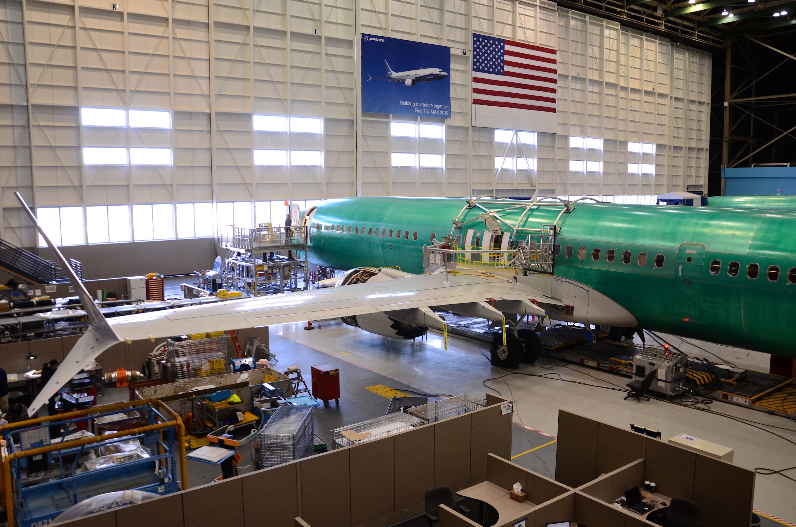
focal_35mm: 28
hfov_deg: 65.6
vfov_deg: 46.2
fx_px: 618
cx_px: 398
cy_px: 261
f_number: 4
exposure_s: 1/60
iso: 640
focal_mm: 18
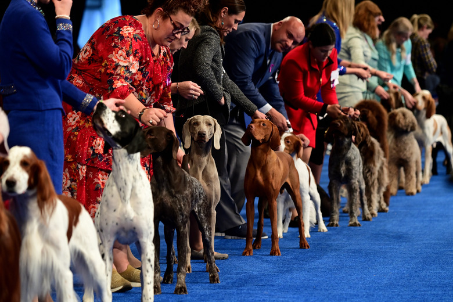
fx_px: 2642
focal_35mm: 210
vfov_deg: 6.5
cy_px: 151
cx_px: 226
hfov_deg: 9.8
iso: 2500
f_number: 5.3
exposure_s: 1/125
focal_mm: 210
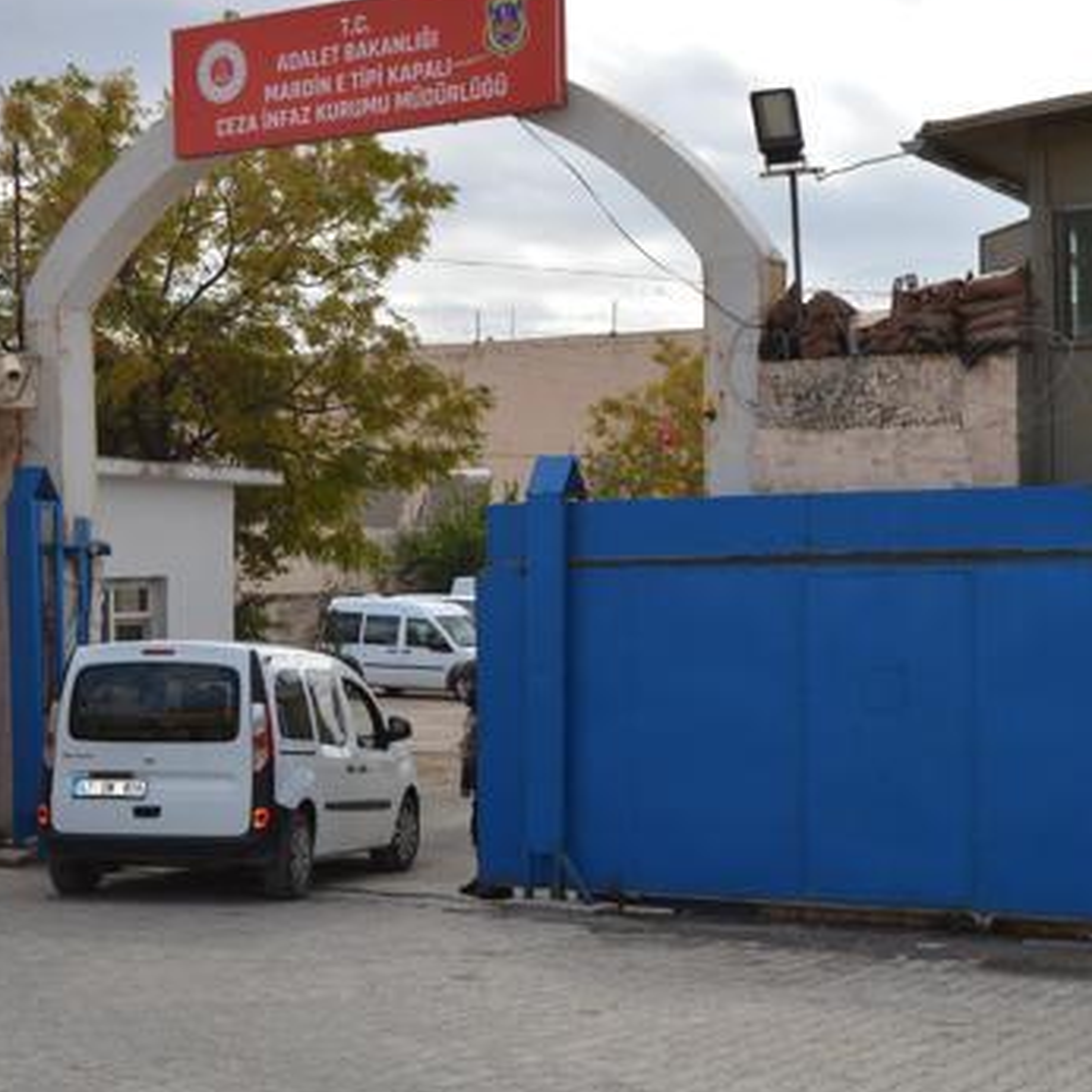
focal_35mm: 59
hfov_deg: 28.9
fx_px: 2106
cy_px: 546
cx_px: 732
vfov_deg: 29.1
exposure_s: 1/200
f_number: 8
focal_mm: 26
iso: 100
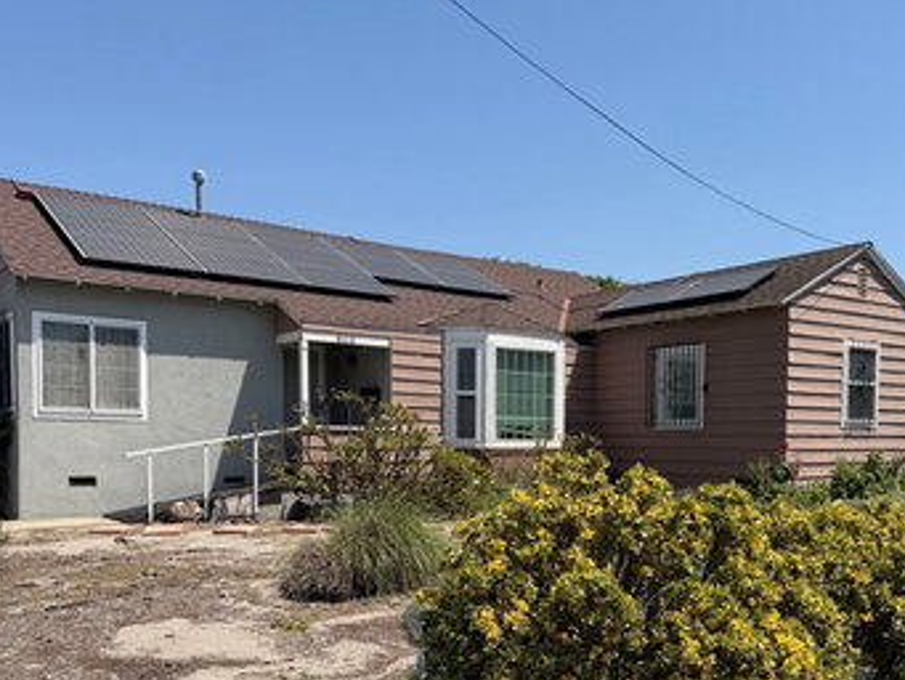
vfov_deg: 38.9
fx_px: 942
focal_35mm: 36
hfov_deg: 51.3
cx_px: 499
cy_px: 486
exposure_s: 1/4405
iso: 80
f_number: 1.78
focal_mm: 6.76
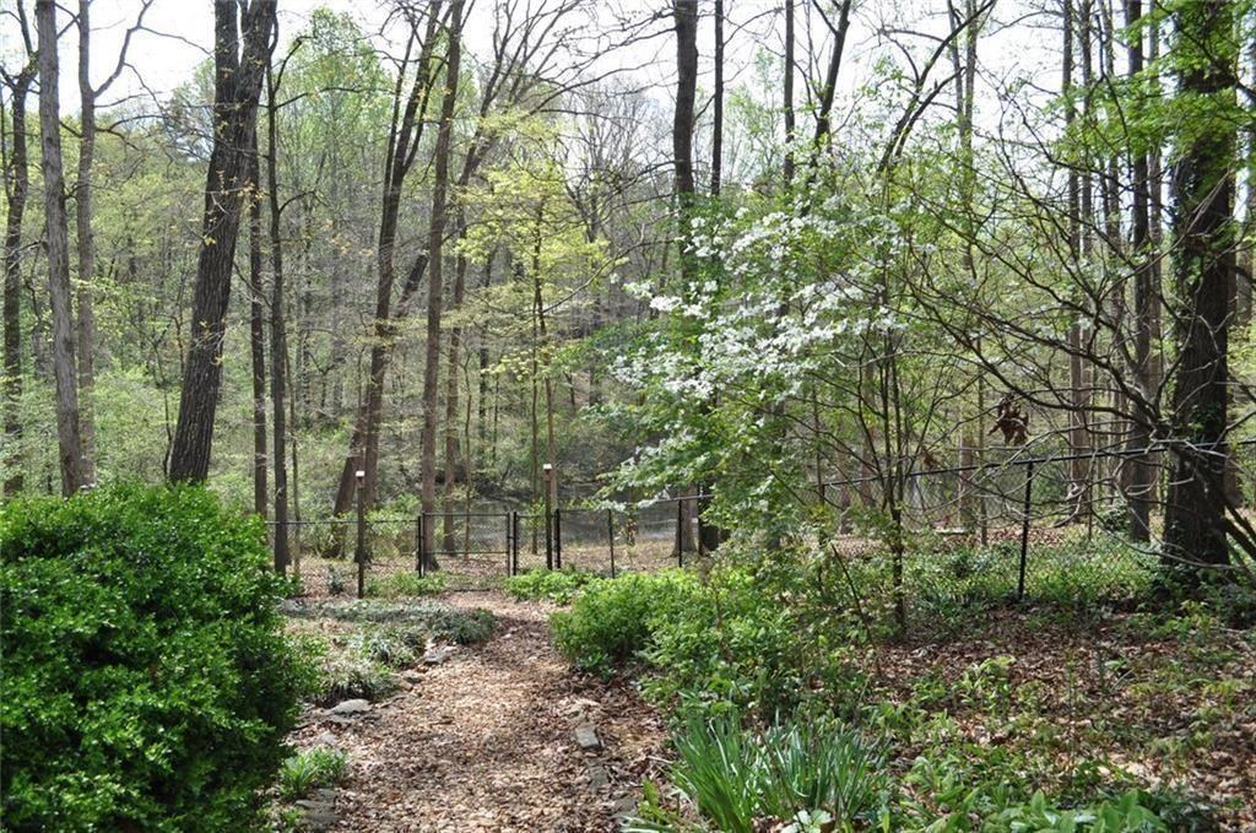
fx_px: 1045
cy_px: 416
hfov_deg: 62.0
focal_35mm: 30
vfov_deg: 43.5
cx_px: 628
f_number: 8
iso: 200
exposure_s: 1/250
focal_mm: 20
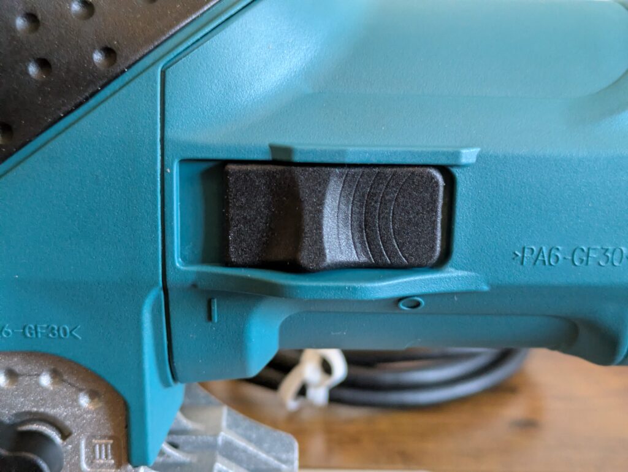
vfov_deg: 28.6
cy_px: 236
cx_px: 314
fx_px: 926
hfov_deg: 37.5
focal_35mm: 51
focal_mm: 5.43
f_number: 1.89
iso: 592
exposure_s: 1/25
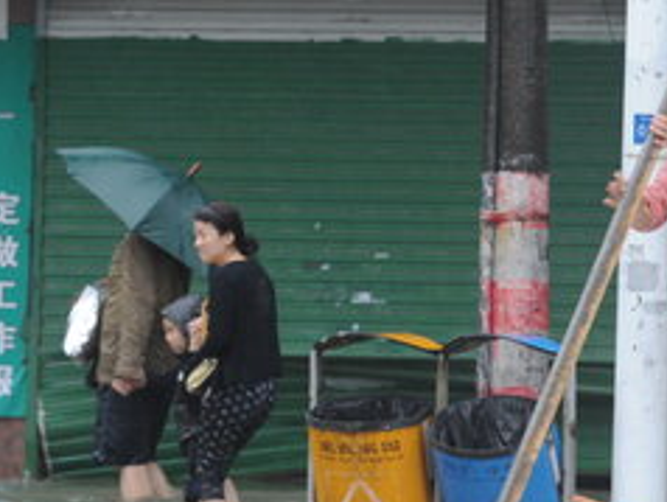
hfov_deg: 8.0
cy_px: 198
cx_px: 729
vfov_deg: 6.0
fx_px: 4764
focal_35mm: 247
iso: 1600
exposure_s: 1/40
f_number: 4.5
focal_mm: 102
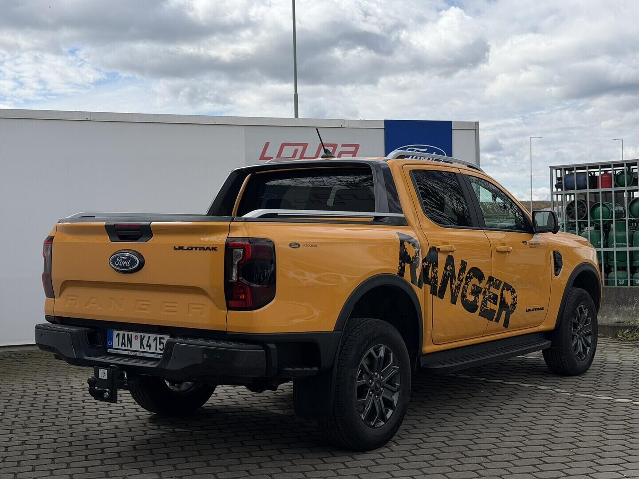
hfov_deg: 39.7
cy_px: 240
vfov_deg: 30.3
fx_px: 886
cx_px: 320
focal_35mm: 48
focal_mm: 6.76
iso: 64
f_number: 1.78
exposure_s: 1/7143
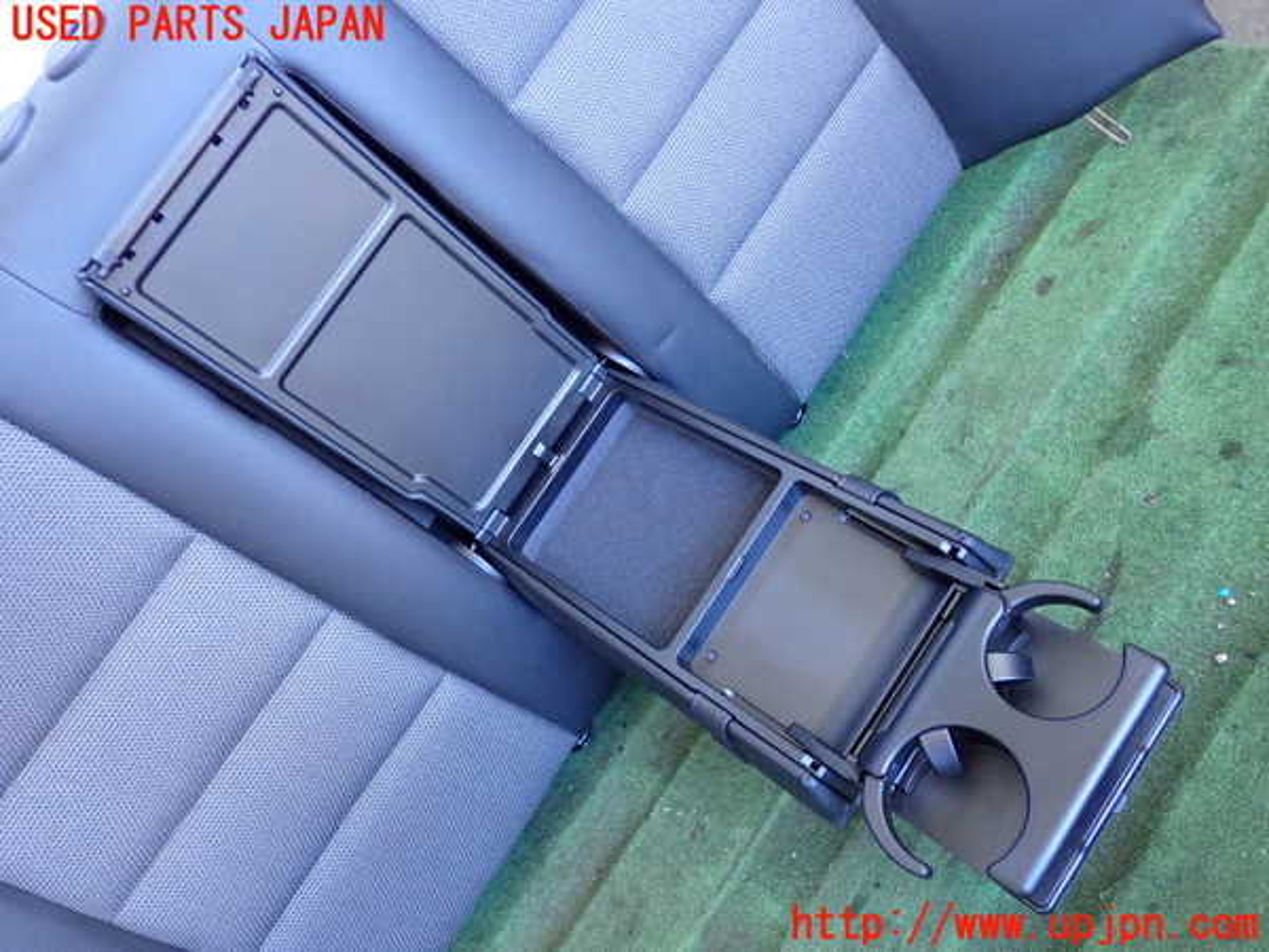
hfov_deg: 60.0
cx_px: 634
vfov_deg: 46.8
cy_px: 476
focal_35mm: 30
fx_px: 1100
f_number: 2.3
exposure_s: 1/125
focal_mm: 5.4
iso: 1000
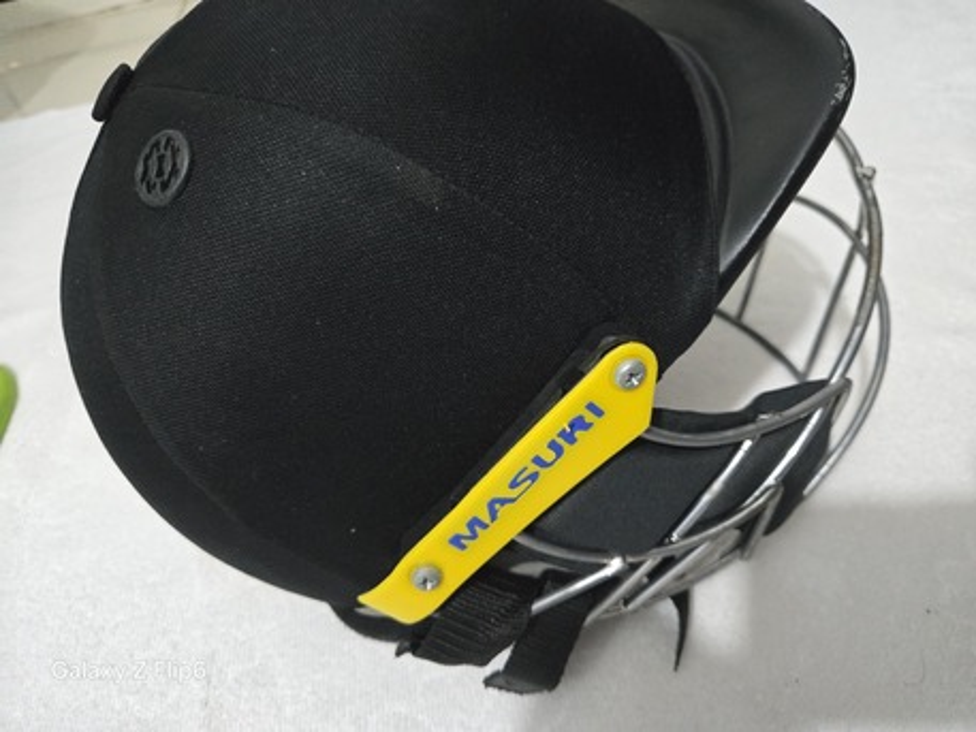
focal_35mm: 23
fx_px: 649
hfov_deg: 73.9
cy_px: 366
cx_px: 488
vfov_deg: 58.9
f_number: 1.8
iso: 2000
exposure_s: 1/100
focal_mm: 5.4
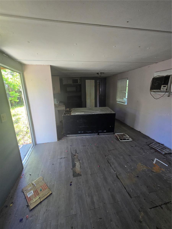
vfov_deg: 106.2
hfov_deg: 89.9
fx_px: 86
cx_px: 86
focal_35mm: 13
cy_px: 114
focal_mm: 2.2
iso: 160
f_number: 2.2
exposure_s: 1/60
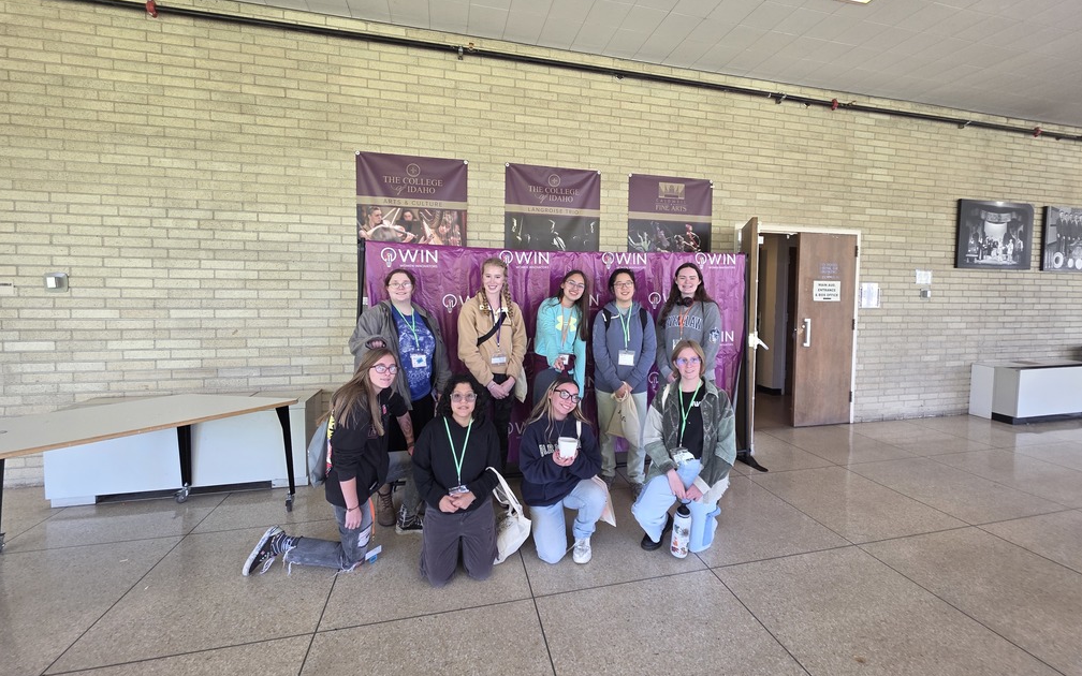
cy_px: 319
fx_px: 413
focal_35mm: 14
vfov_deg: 78.6
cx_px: 549
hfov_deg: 105.3
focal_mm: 2.2
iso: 160
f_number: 1.9
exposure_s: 1/120
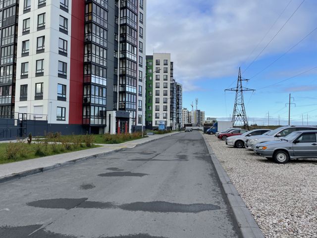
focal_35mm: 26
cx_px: 158
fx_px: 238
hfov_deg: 67.3
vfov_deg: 53.1
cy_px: 119
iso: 32
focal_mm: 4.2
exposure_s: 1/1435
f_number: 1.6
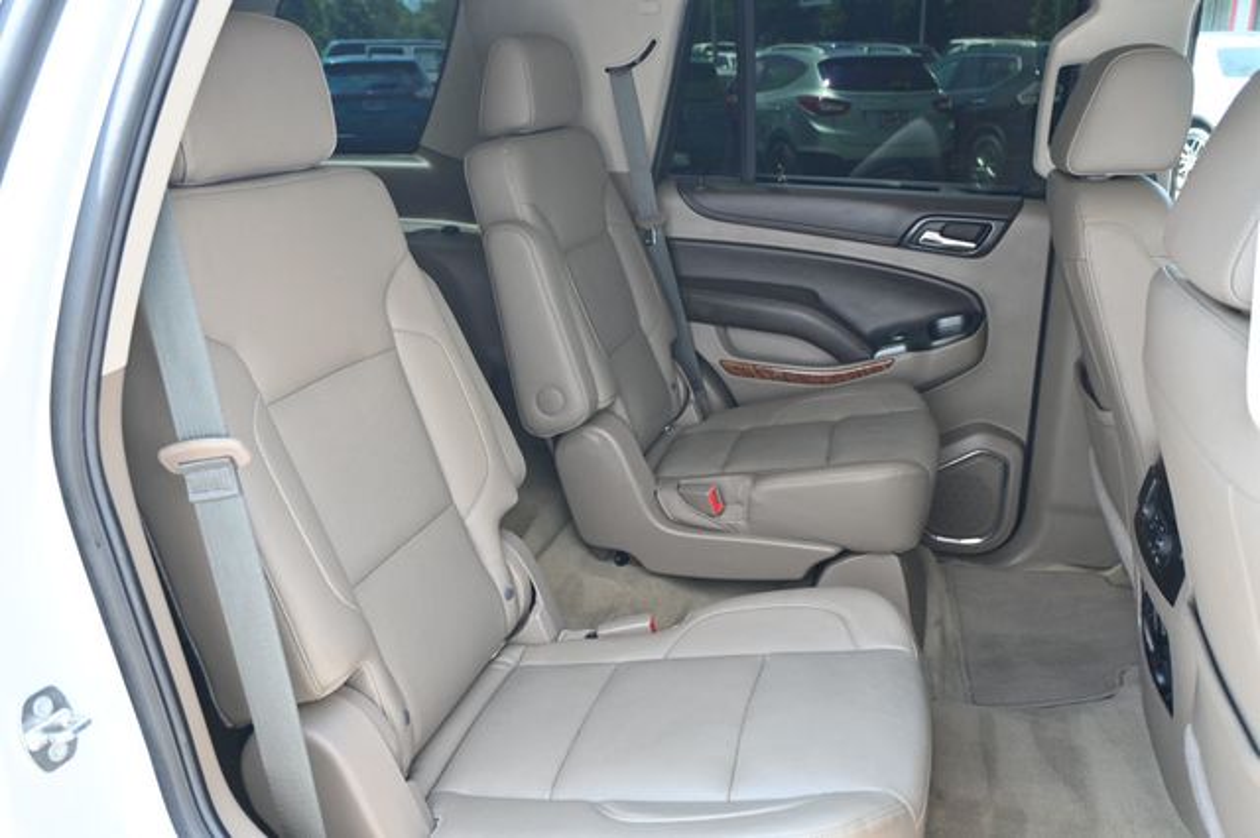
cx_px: 630
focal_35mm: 32
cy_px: 419
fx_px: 1102
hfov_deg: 59.5
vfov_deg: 41.7
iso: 450
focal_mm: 21
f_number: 4
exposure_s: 1/125
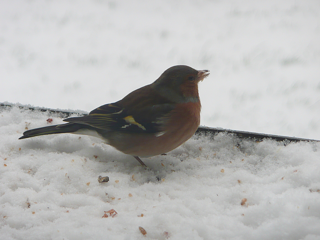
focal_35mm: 280
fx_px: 2588
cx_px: 160
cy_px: 120
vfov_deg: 5.3
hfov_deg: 7.1
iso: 100
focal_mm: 46
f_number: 4.9
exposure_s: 1/100
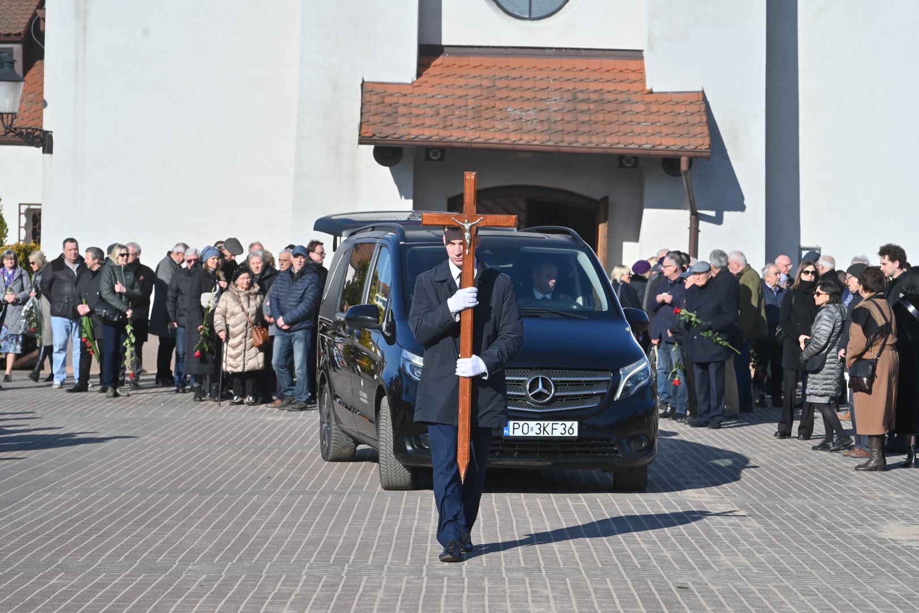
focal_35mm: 110
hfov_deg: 18.6
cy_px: 306
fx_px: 2808
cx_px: 460
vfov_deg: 12.5
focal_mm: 110
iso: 100
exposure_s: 1/400
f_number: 9
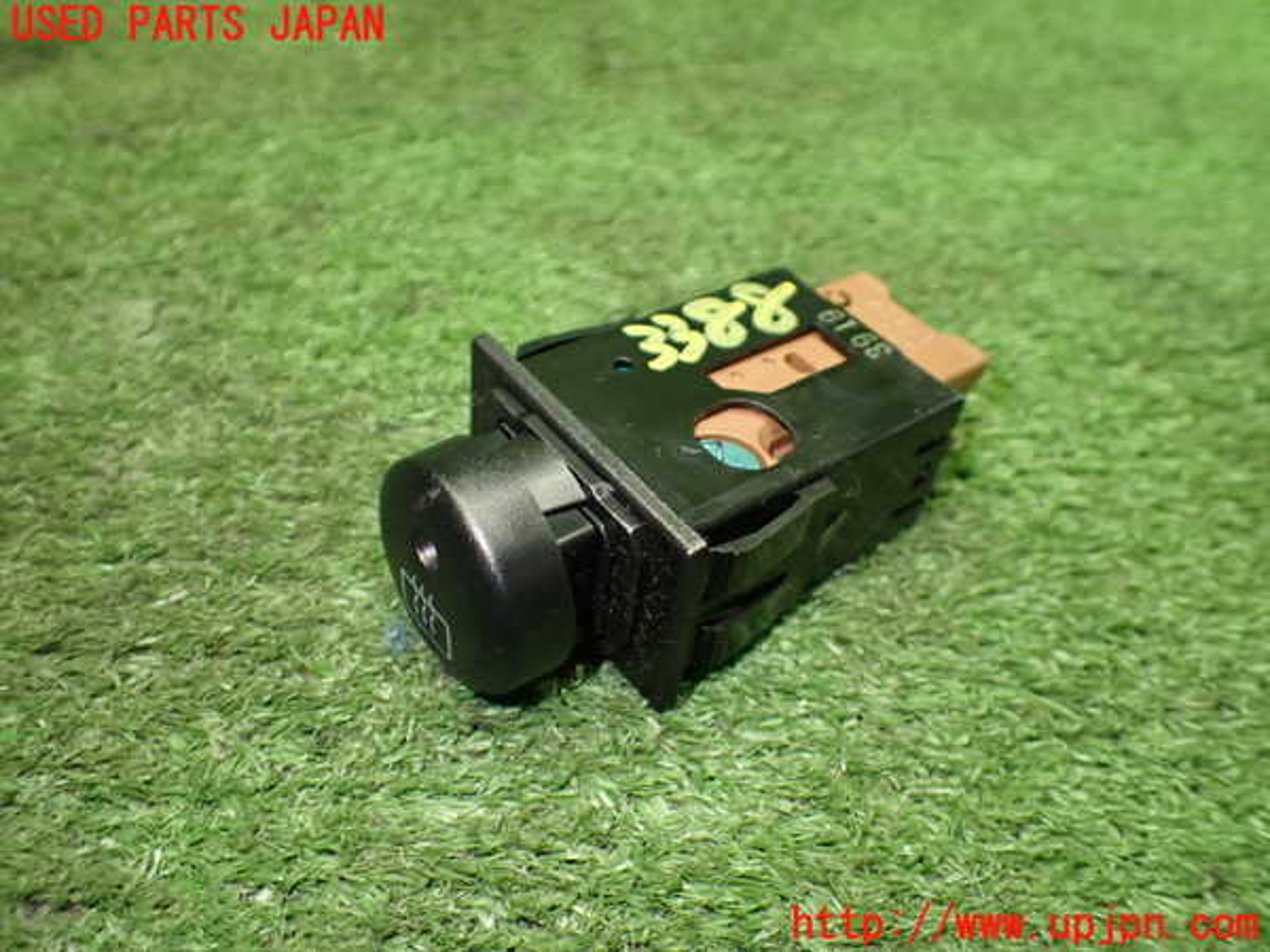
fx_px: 1101
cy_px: 476
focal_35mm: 30
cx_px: 635
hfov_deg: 60.0
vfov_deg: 46.8
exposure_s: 1/125
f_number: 2.3
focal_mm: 5.4
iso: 800
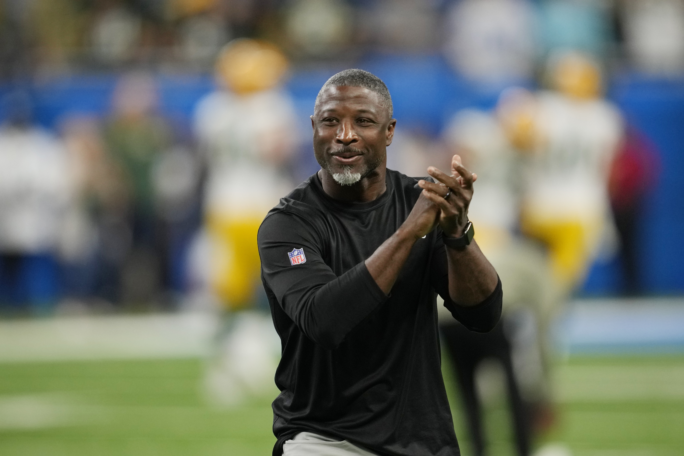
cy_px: 228
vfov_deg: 2.3
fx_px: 11399
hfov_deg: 3.4
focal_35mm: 600
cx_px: 342
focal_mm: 400
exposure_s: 1/2000
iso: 2000
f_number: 2.8
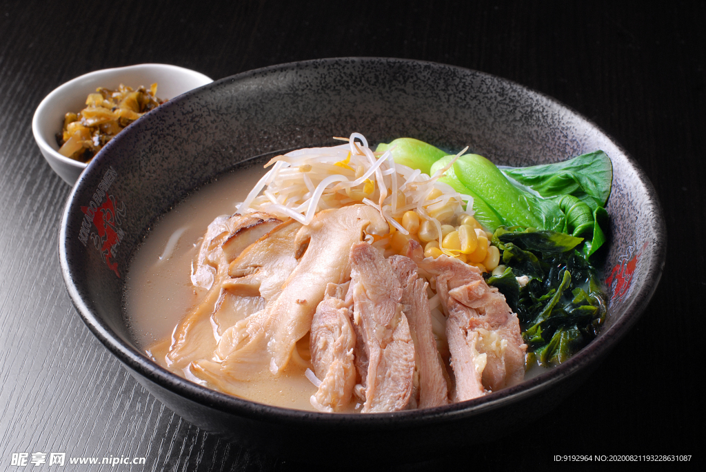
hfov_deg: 27.0
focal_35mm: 75
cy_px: 236
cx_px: 353
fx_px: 1472
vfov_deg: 18.2
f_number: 13
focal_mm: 50
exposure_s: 1/160
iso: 200
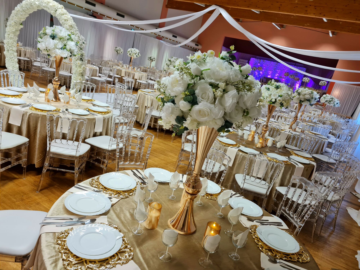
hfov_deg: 67.3
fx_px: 270
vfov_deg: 53.1
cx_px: 180
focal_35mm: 26
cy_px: 135
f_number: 1.8
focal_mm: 5.4
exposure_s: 1/100
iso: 200
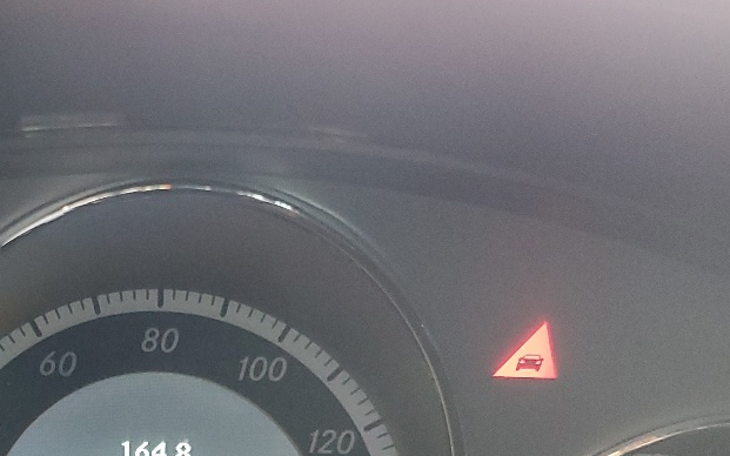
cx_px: 103
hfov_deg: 28.1
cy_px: 480
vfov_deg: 17.8
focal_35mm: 71
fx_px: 1412
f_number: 1.5
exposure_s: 1/60.2
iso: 302
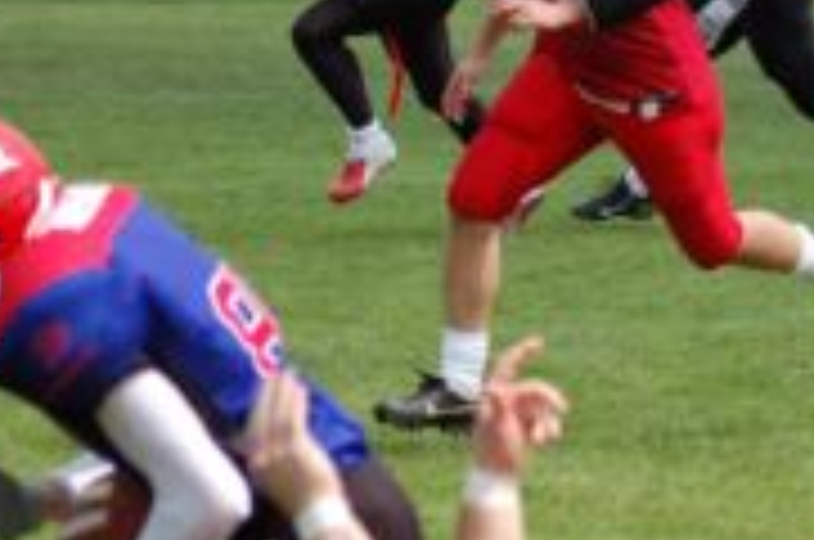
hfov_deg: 5.5
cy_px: 477
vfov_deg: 3.6
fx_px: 8487
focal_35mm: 376
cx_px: 663
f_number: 4.2
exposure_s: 1/1000
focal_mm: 100
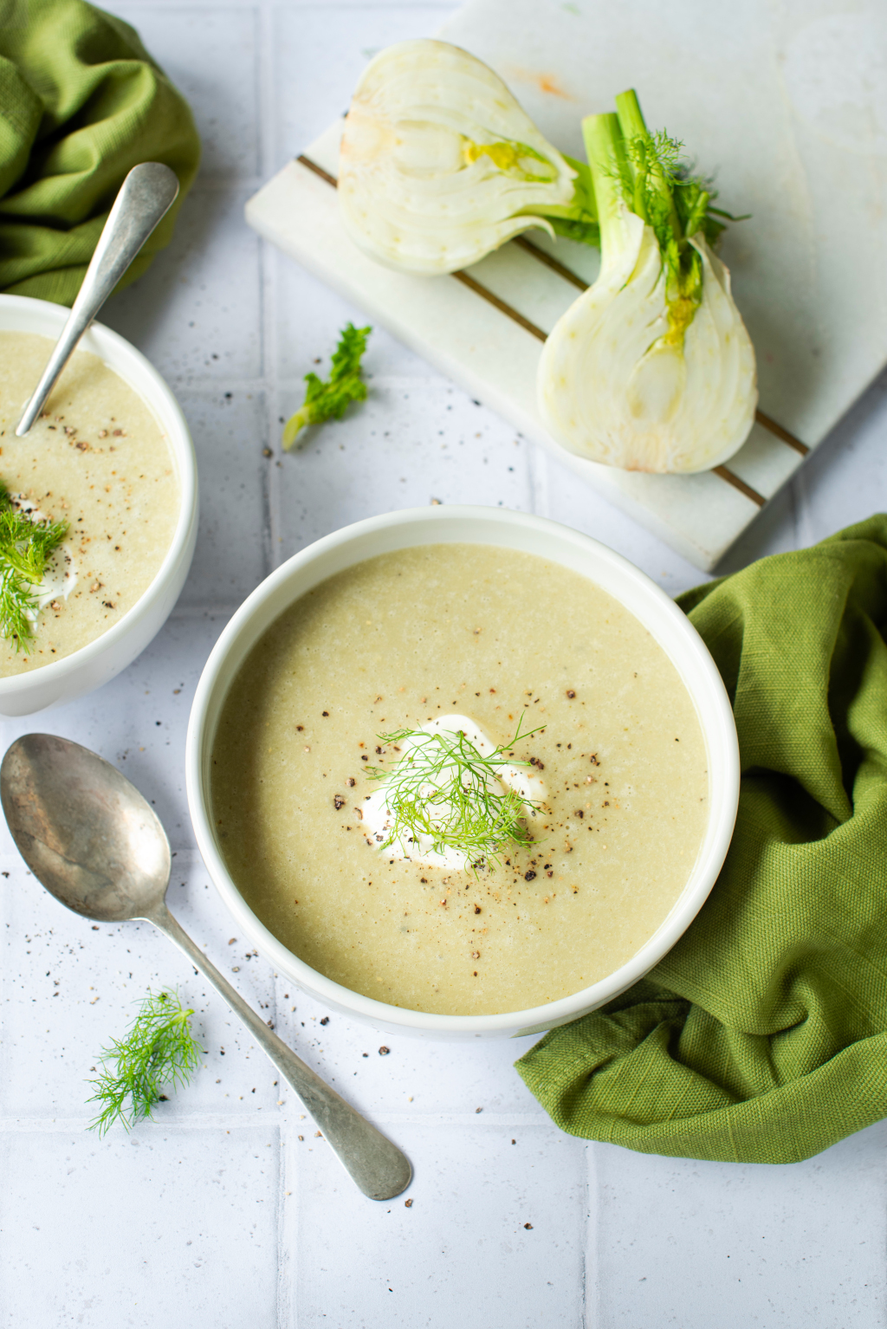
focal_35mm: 50
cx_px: 444
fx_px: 1846
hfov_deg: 27.0
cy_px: 664
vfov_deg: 39.6
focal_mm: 50
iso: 200
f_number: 5
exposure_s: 1/40
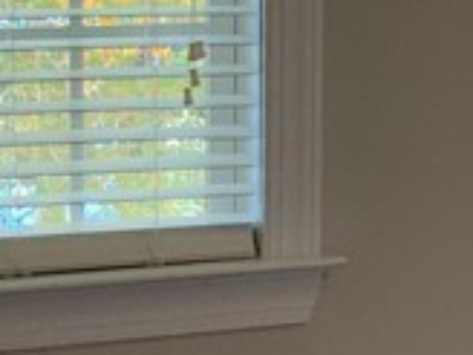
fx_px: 2473
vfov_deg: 8.2
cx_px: 983
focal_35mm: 181
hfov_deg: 10.0
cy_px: -12
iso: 64
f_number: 1.8
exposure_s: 1/60
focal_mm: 3
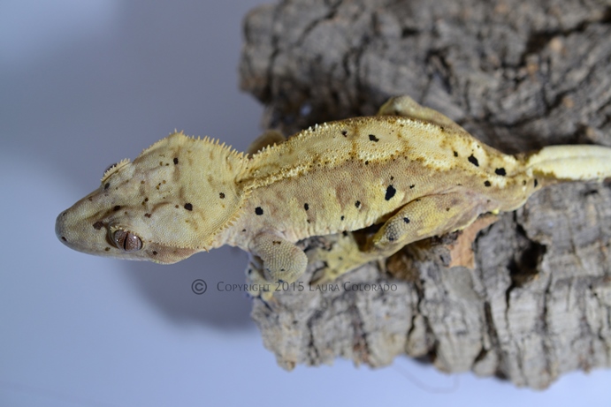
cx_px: 306
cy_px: 204
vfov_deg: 22.6
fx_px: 1018
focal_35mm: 60
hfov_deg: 33.4
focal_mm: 40
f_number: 5
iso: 400
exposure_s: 1/100
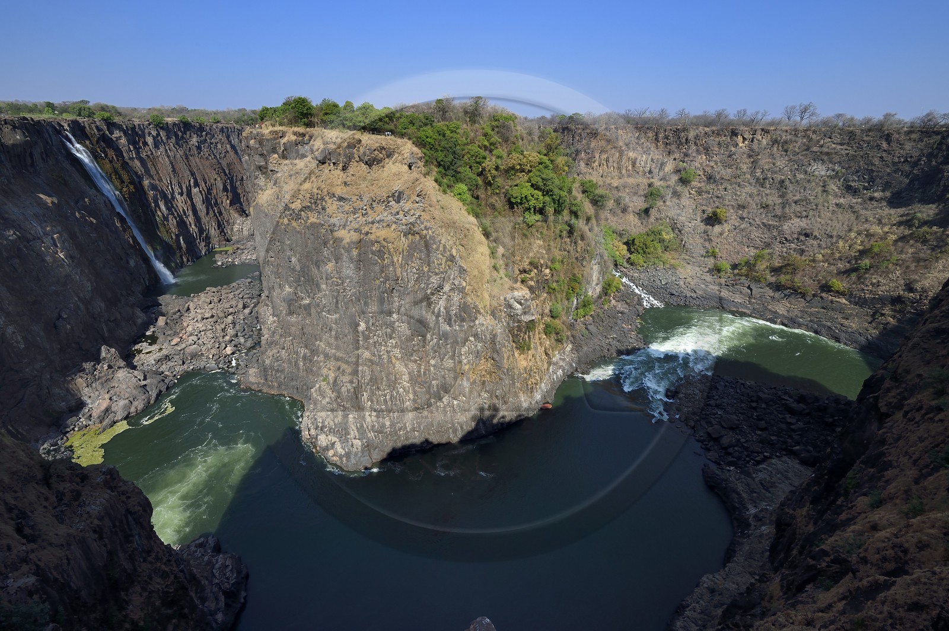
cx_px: 474
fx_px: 369
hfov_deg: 104.3
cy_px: 316
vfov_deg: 81.1
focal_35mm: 14
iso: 200
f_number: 13
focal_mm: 14
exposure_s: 1/160
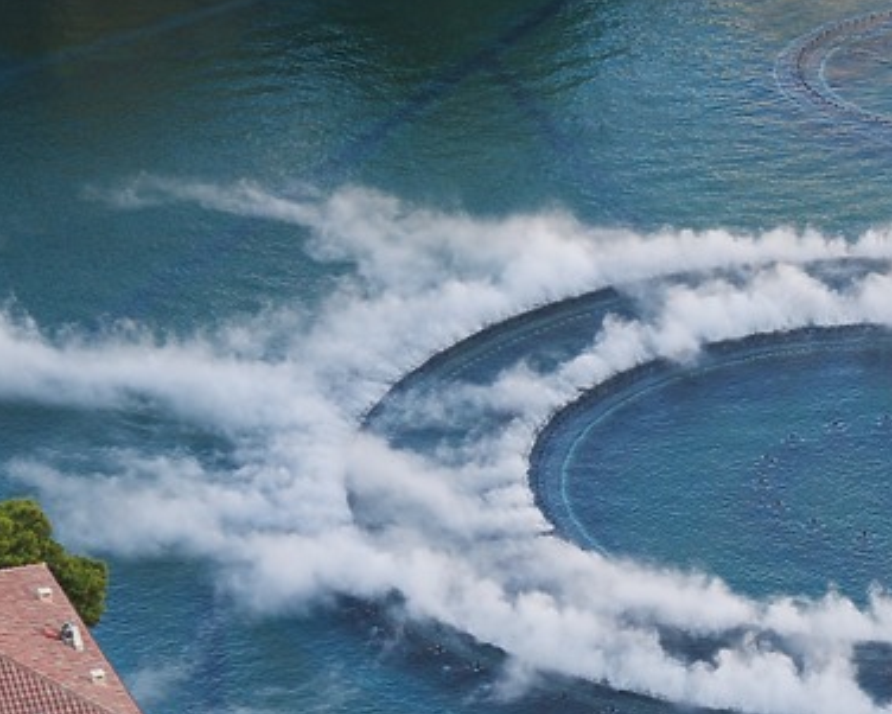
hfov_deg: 6.3
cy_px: 382
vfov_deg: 5.1
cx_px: 901
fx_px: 8028
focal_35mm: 304
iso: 200
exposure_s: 1/125
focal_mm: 90
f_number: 8
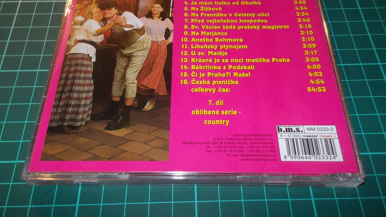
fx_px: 328
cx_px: 192
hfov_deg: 61.0
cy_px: 96
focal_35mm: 32
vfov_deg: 36.6
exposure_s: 1/30
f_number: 3.3
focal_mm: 4.1
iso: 200
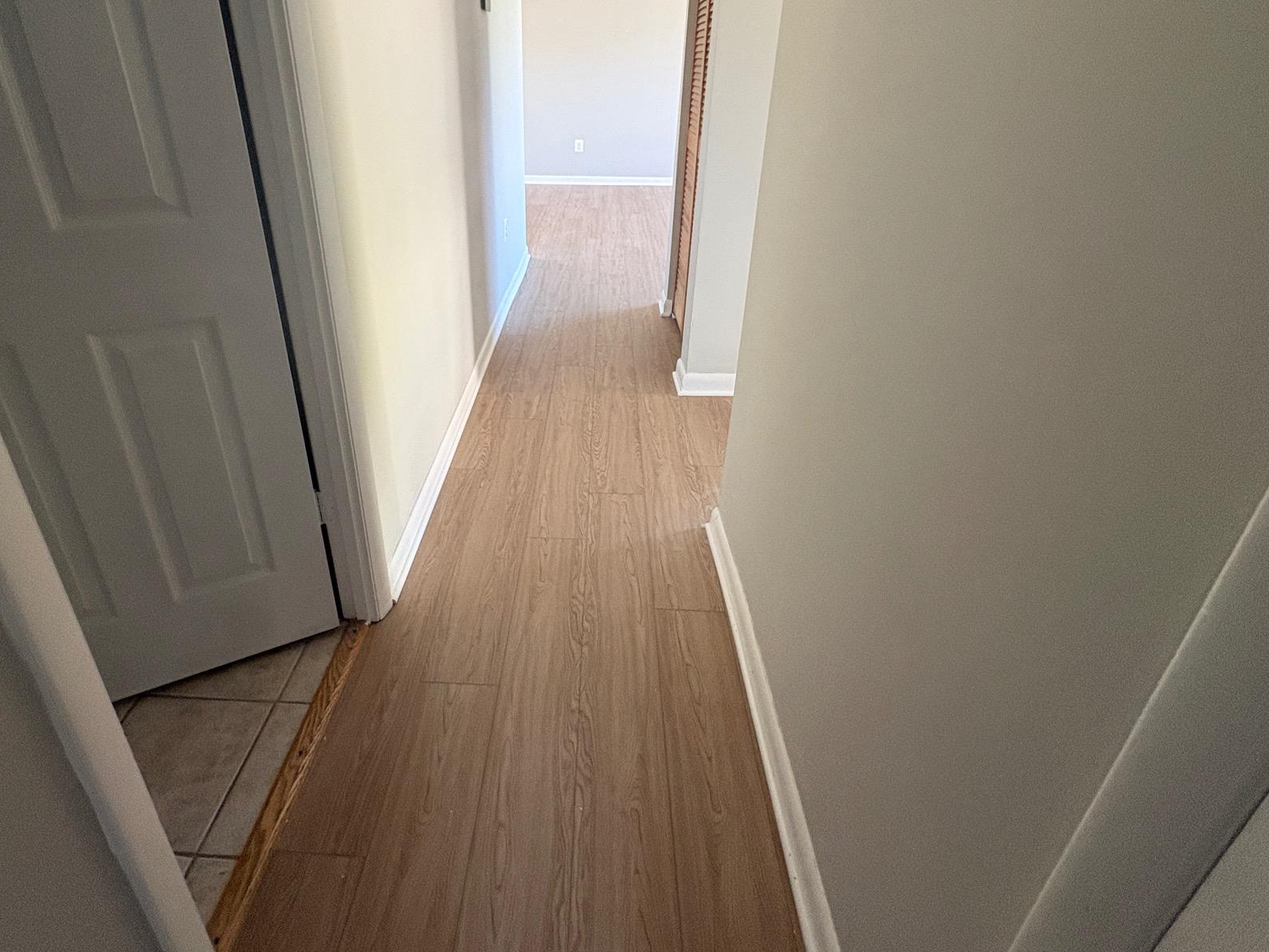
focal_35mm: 18
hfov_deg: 87.4
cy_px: 364
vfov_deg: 70.6
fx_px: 660
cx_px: 568
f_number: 2.2
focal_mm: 2.22
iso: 320
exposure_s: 1/60
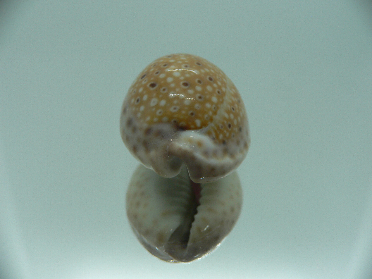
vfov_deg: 40.7
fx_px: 376
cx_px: 186
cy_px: 140
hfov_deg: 52.6
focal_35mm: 35
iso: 80
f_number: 2.8
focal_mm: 4.6
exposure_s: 1/60
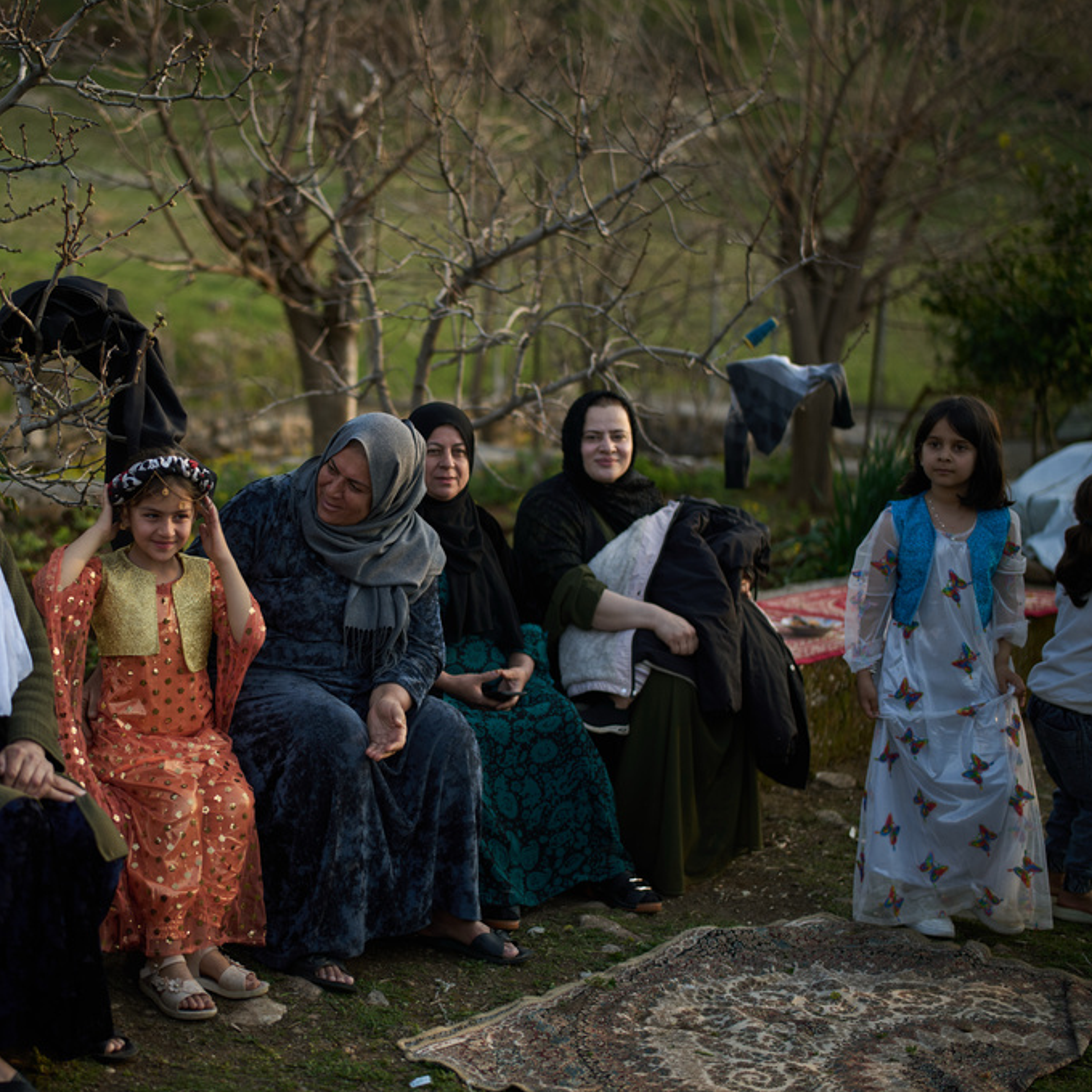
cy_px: 547
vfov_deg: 26.9
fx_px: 2284
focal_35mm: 64
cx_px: 331
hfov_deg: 26.7
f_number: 1.4
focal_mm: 50
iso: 100
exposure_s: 1/1250
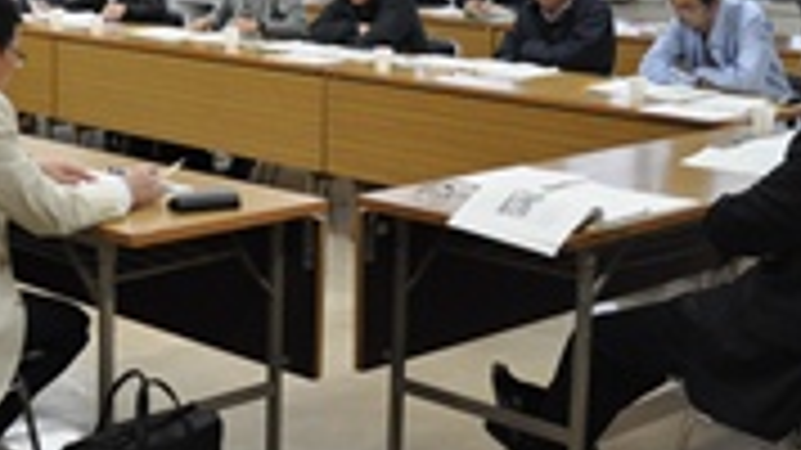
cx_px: 153
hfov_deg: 29.1
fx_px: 1508
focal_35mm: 71
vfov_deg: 16.8
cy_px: 90
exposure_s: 1/320
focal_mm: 18
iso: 1250
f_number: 3.5
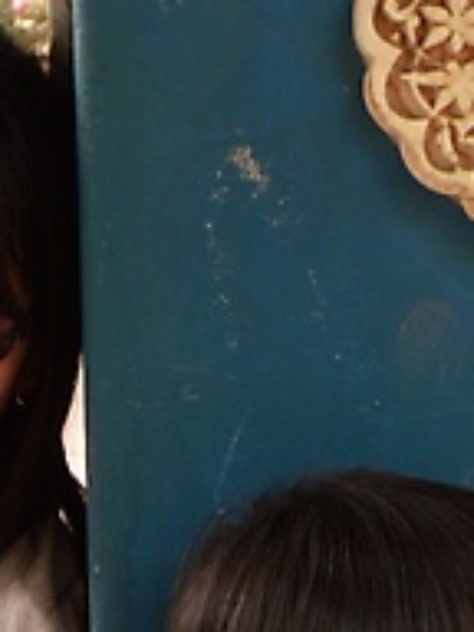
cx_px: 260
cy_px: 533
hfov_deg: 8.9
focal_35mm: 166
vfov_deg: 11.8
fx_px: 3031
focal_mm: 11.38
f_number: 4
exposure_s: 1/60
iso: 125
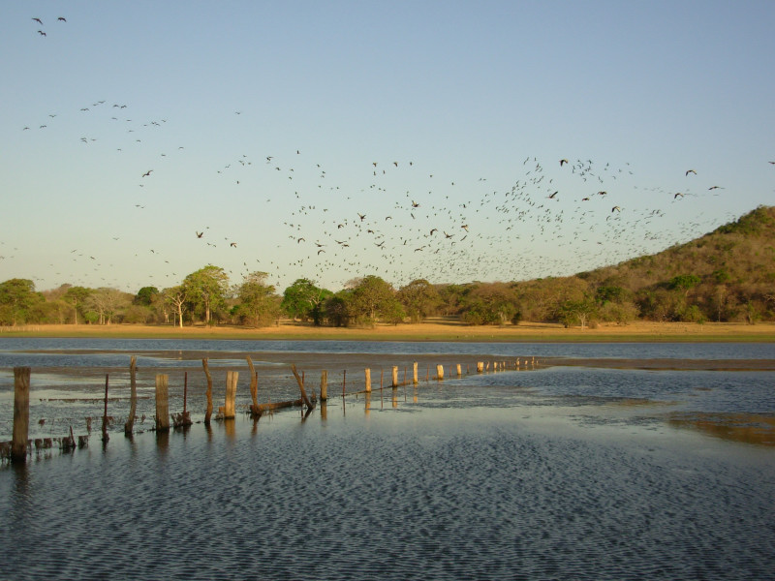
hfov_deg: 42.1
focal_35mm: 45
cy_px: 290
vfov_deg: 32.2
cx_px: 388
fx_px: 1007
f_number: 3.1
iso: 50
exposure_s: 1/745
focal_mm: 7.5
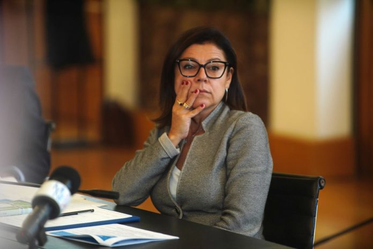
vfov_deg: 6.8
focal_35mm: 202
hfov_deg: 10.2
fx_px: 2094
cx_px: 186
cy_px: 124
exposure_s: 1/100
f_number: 4
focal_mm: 202.1
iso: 1600
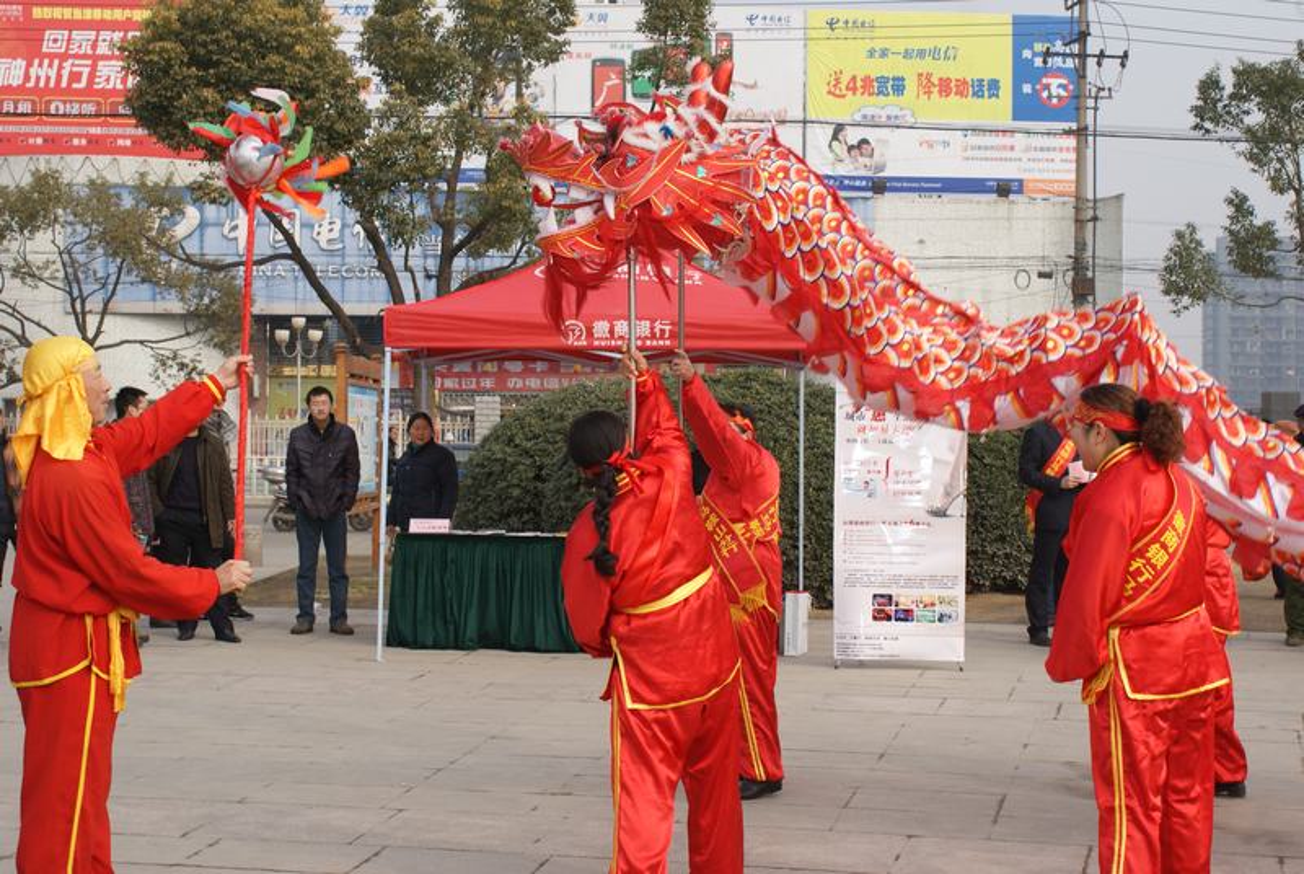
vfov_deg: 25.8
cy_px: 437
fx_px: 1904
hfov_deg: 37.8
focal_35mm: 52
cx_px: 652
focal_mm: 35
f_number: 8
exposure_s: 1/160
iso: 100
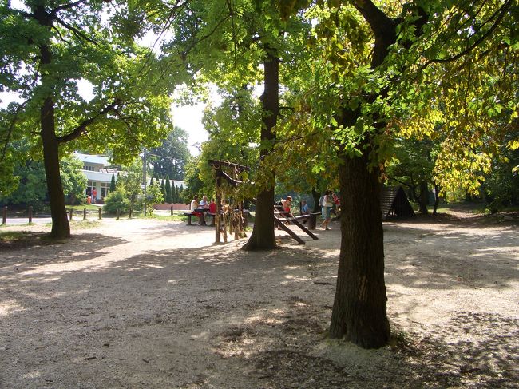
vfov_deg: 40.7
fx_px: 525
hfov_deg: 52.6
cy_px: 194
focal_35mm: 35
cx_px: 260
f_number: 4.3
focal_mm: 5.8
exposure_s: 1/125
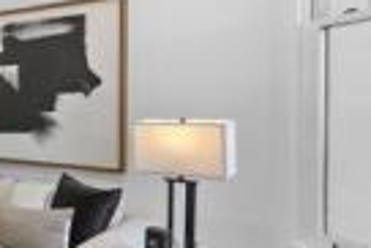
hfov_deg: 33.4
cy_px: 134
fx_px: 444
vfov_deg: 31.3
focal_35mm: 43
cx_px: -110
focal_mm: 13
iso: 160
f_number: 9
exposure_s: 1
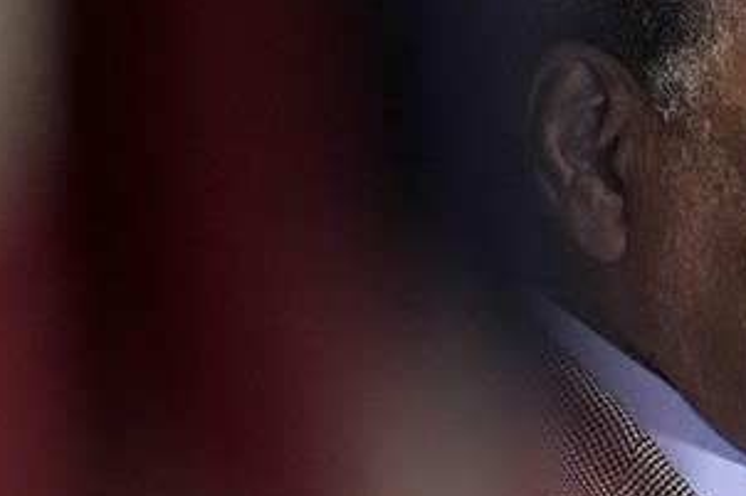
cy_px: 273
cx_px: 435
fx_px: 6151
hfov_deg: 6.9
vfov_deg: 4.6
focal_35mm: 297
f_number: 2.8
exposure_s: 1/640
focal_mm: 92
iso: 5000
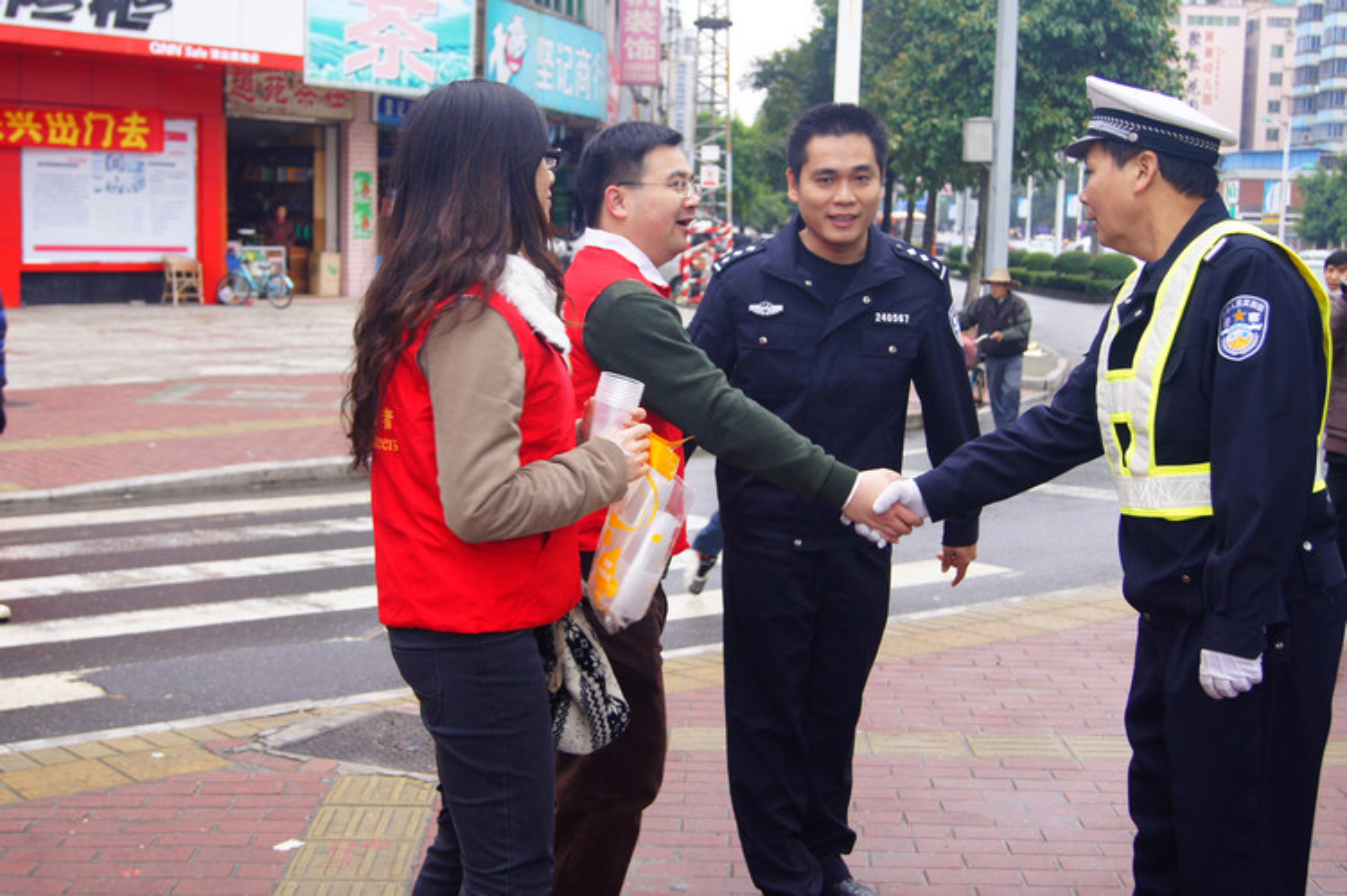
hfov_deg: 43.6
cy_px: 448
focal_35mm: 45
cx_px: 674
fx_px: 1683
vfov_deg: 29.8
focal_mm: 30
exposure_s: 1/125
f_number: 4.5
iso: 200
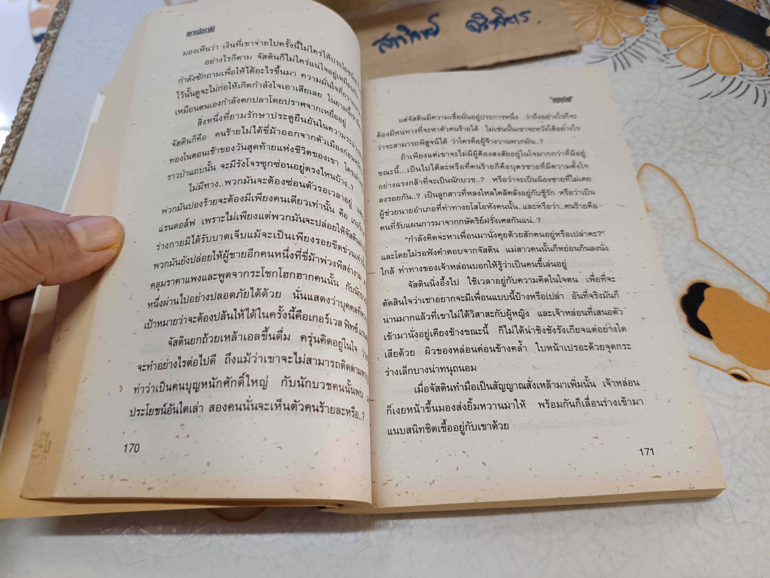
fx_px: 534
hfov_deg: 71.6
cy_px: 289
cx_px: 385
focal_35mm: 24
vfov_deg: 56.8
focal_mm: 5.31
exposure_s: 1/50
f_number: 1.7
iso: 916
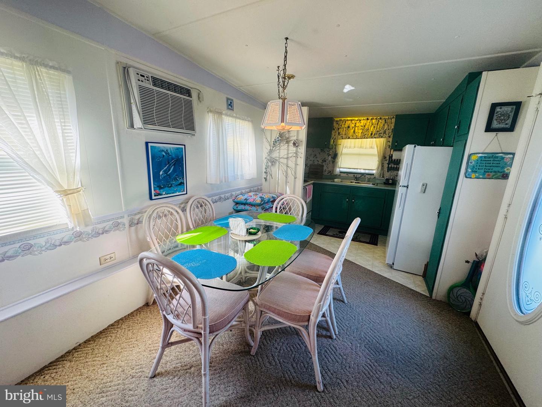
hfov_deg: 102.1
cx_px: 271
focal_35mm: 14
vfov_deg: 85.7
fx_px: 219
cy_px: 204
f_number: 2.2
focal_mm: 2.22
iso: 125
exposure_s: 1/120
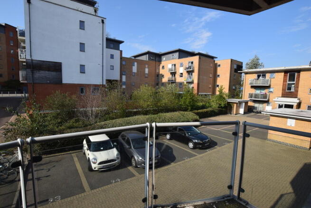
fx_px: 143
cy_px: 104
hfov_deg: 95.0
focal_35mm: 16
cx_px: 156
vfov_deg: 72.1
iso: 200
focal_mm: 11
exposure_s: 1/320
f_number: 9
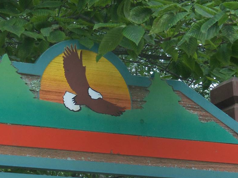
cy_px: 176
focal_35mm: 205
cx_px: 85
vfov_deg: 7.2
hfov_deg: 9.6
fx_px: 1409
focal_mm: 17.9
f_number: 5.3
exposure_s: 1/100
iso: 125
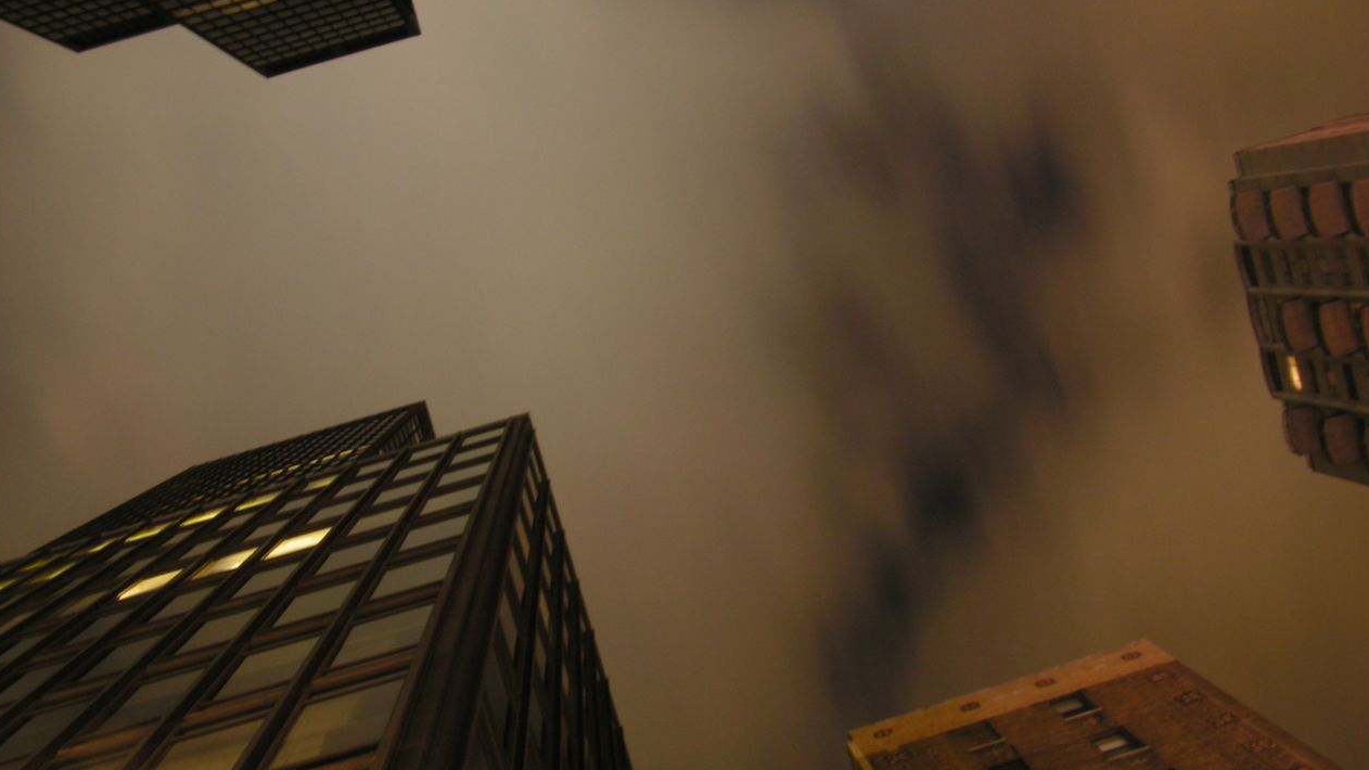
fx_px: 1525
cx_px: 687
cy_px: 362
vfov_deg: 28.3
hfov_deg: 48.4
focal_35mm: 42
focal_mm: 6.3
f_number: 5
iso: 50
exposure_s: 15
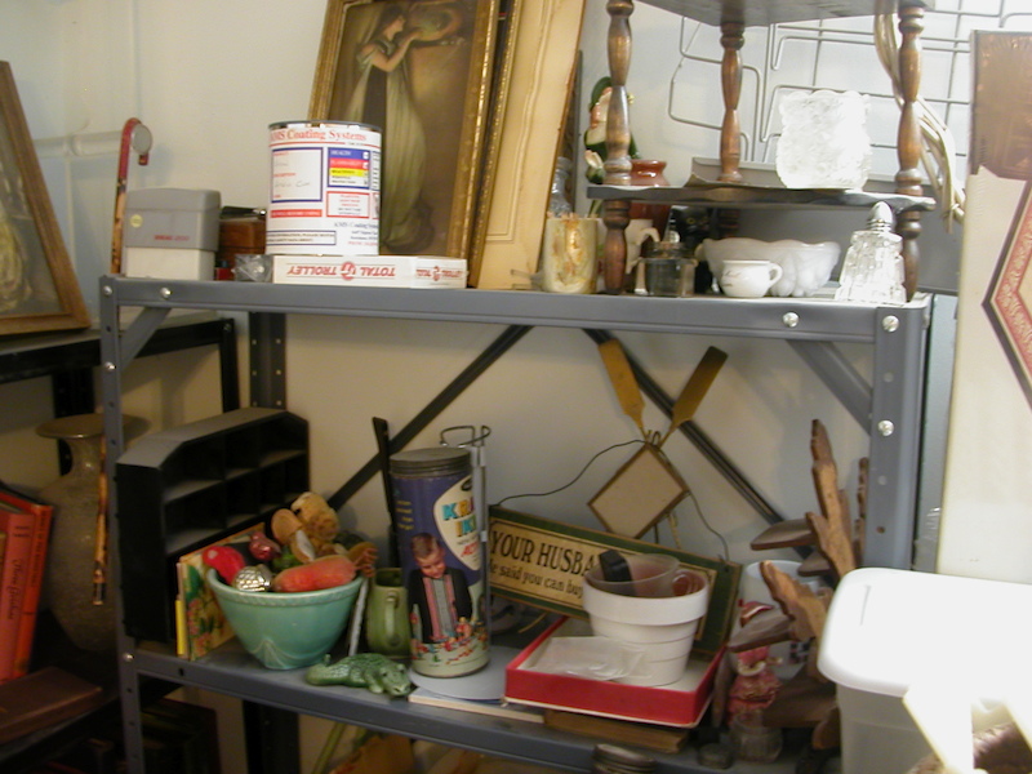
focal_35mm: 37
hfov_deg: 50.1
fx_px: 1103
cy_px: 387
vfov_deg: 38.7
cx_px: 516
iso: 104
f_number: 2.7
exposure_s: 1/4.3
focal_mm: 5.6
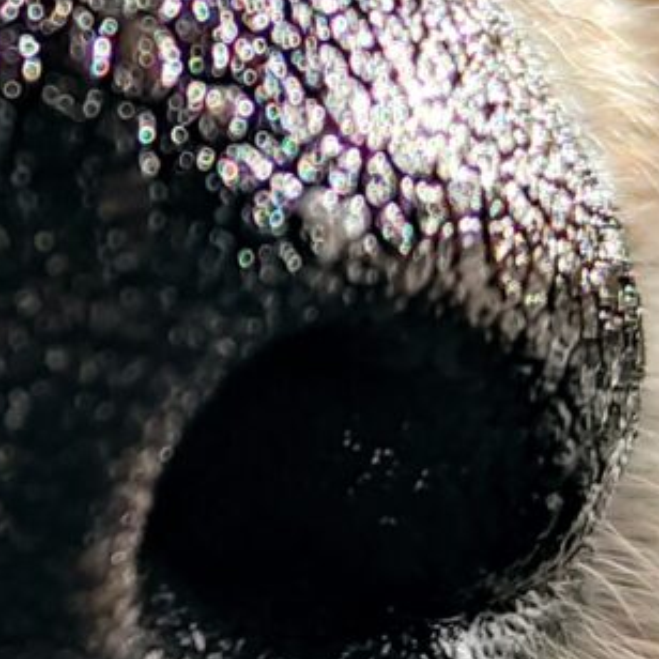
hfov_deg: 9.3
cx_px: -308
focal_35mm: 184
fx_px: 3963
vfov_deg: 9.5
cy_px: 124
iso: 227
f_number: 1.89
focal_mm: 5.43
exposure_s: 1/60
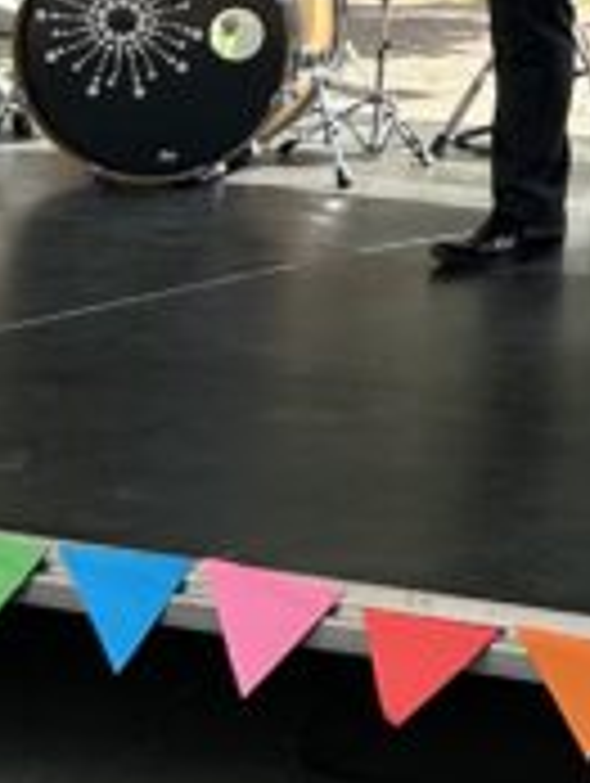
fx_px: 3469
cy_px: -400
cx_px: 1356
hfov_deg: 8.9
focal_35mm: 153
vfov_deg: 12.3
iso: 50
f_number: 1.5
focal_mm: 5.7
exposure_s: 1/859
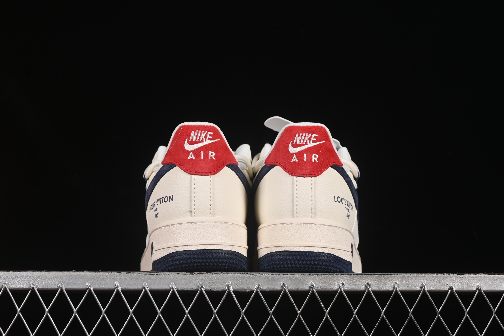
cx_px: 252
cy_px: 168
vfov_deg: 18.2
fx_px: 1050
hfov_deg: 27.0
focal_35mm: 75
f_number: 8
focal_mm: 50
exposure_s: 1/80
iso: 160
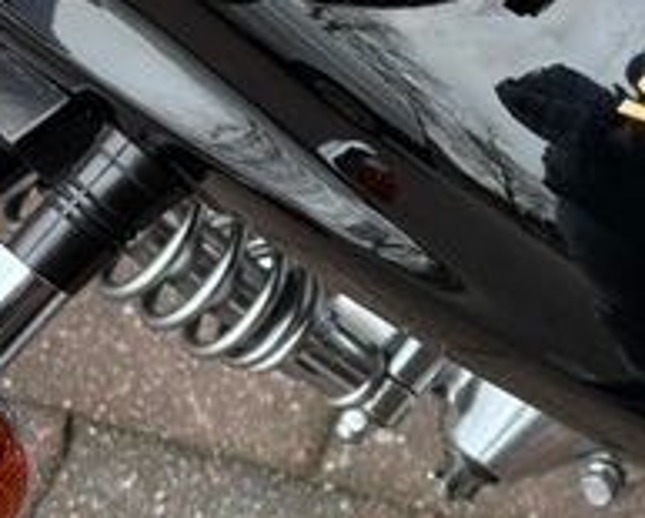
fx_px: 1606
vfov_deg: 18.3
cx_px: 862
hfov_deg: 20.5
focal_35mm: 84
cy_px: 264
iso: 125
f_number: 1.6
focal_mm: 5.96
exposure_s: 1/117
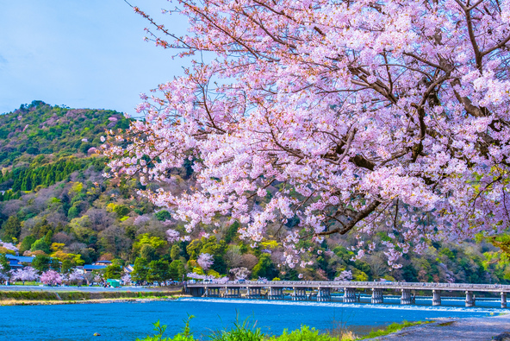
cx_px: 255
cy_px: 170
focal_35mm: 41
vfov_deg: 32.6
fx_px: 581
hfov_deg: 47.4
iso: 160
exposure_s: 1/105
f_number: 10
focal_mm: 27.4
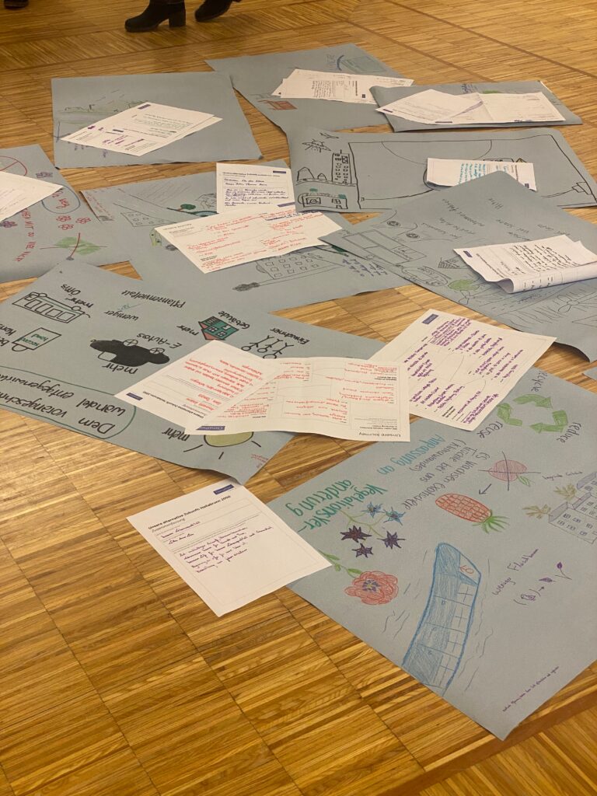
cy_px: 398
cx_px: 298
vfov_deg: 36.8
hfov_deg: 28.0
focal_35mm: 52
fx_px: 1196
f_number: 2
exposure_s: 1/50
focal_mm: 6
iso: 125
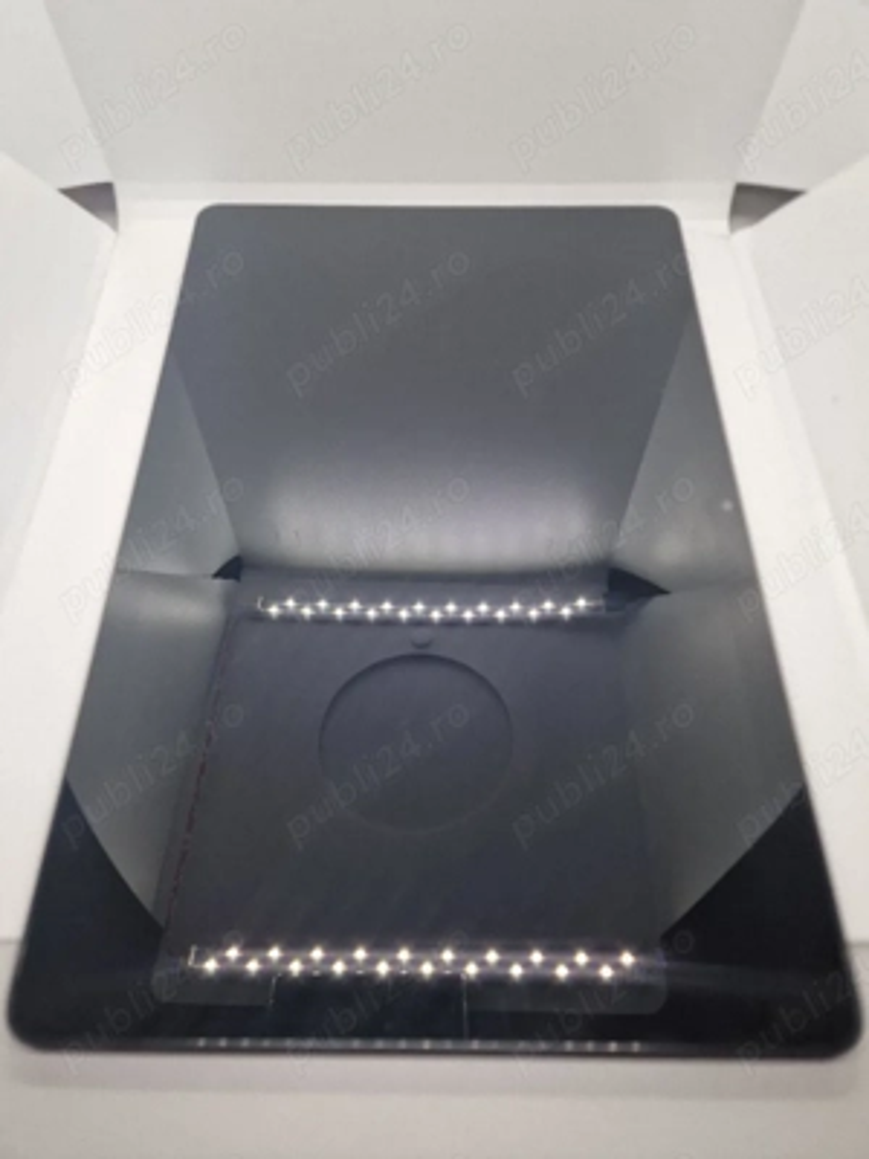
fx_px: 770
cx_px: 434
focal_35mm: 23
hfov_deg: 58.9
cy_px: 580
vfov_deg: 73.9
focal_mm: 6.4
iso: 50
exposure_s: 1/278
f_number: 1.8
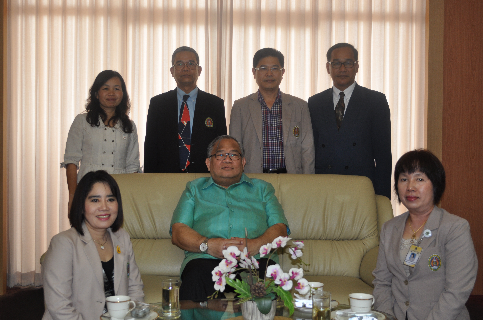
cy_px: 160
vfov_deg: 28.0
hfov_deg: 41.2
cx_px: 242
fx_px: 643
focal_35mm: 48
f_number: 4.8
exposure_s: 1/125
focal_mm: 32
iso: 500
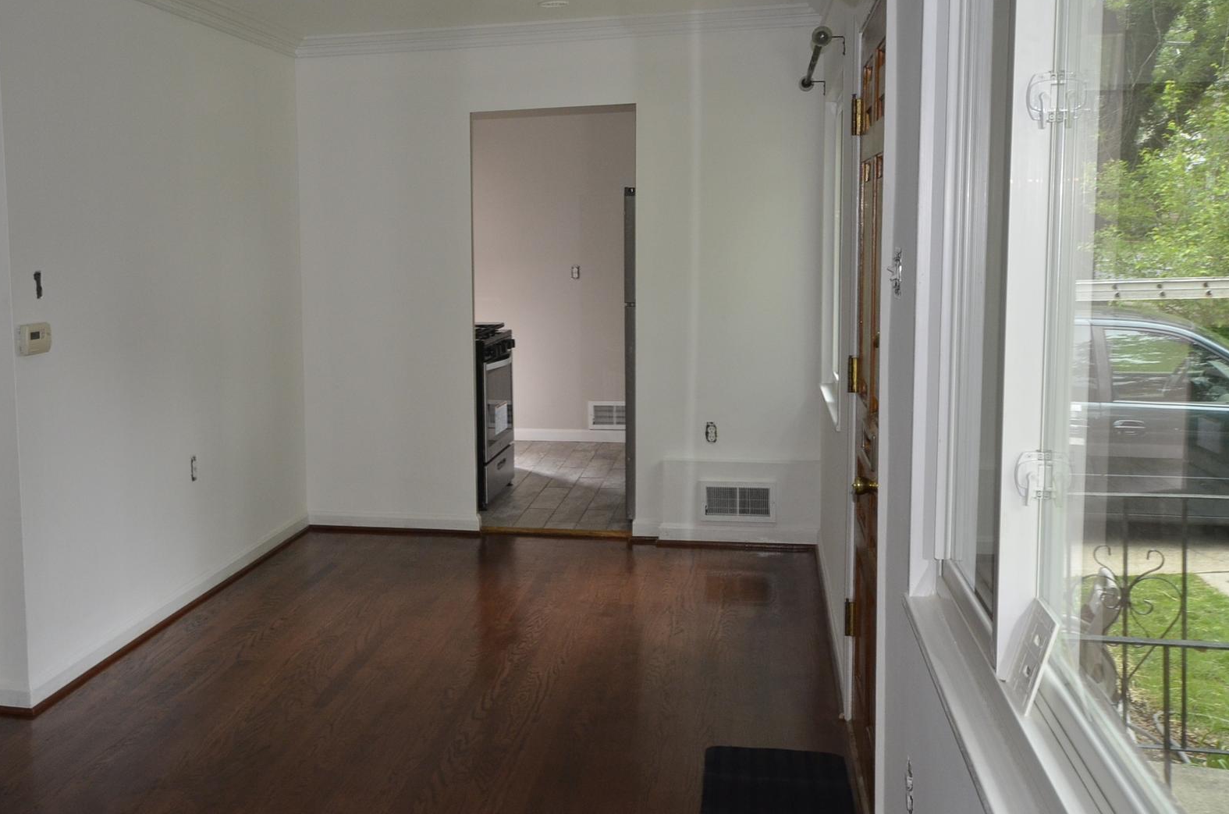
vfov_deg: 34.0
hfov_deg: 49.1
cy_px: 344
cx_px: 445
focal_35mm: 39
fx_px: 1329
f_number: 5.6
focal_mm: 20
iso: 800
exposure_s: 1/60
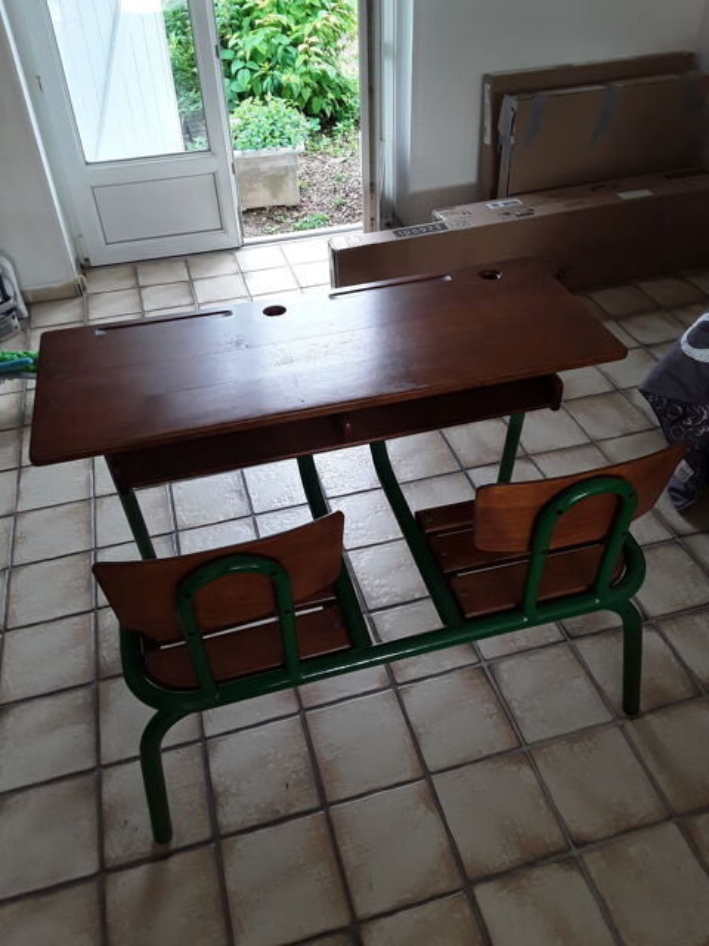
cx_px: 354
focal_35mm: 27
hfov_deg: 51.4
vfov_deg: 65.3
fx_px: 737
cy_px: 473
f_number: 1.9
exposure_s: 1/50
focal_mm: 2.91
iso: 50
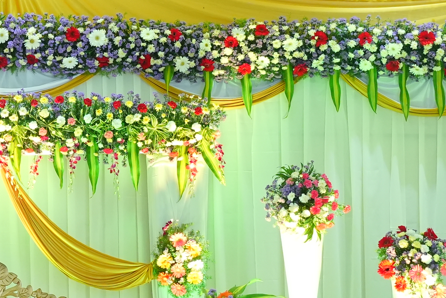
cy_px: 177
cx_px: 16
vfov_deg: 8.4
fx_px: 2019
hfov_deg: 12.5
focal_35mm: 163
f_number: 5.6
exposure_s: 1/200
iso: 2500
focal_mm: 37
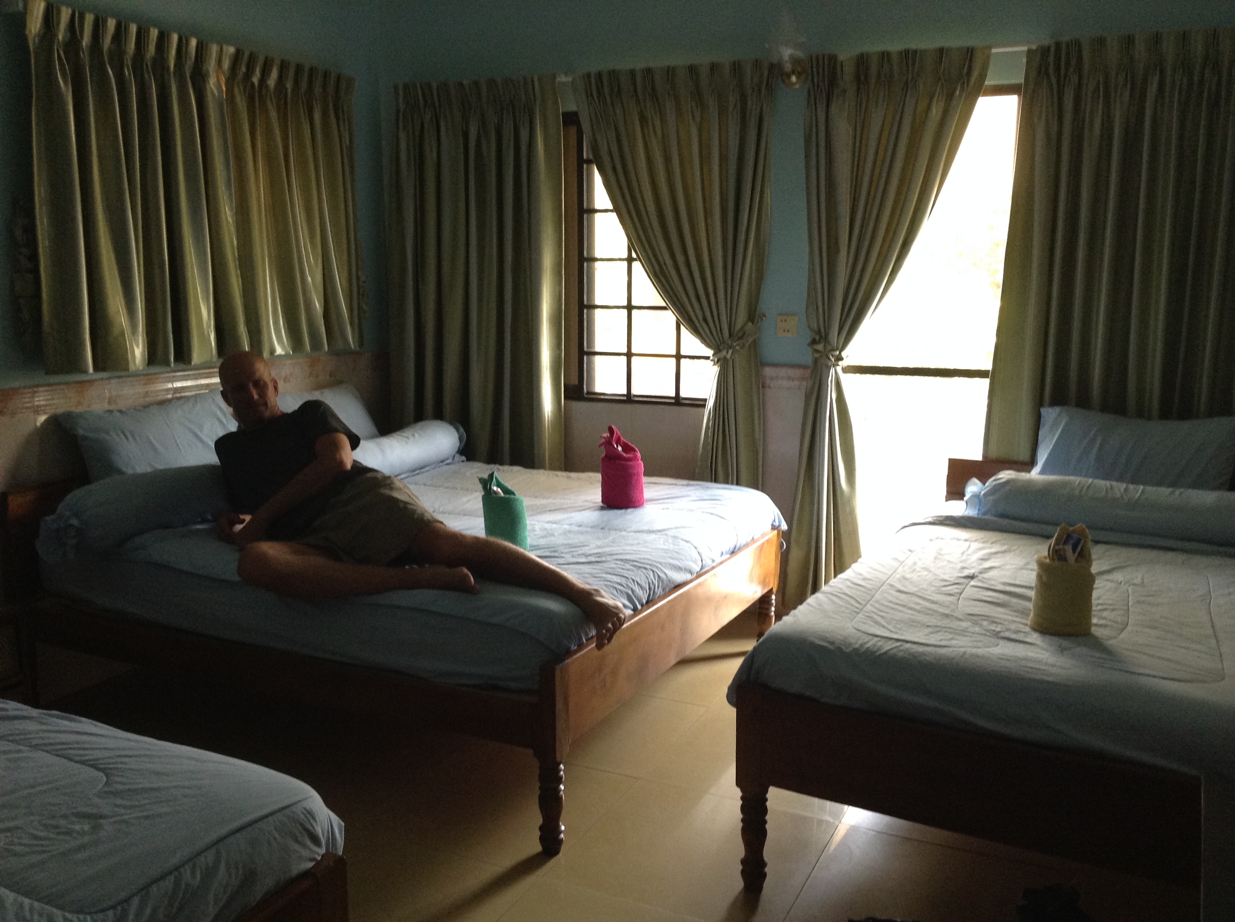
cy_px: 461
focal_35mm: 33
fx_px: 1176
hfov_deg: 55.4
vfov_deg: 42.8
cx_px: 618
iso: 80
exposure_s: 1/24
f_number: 2.4
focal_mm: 3.3
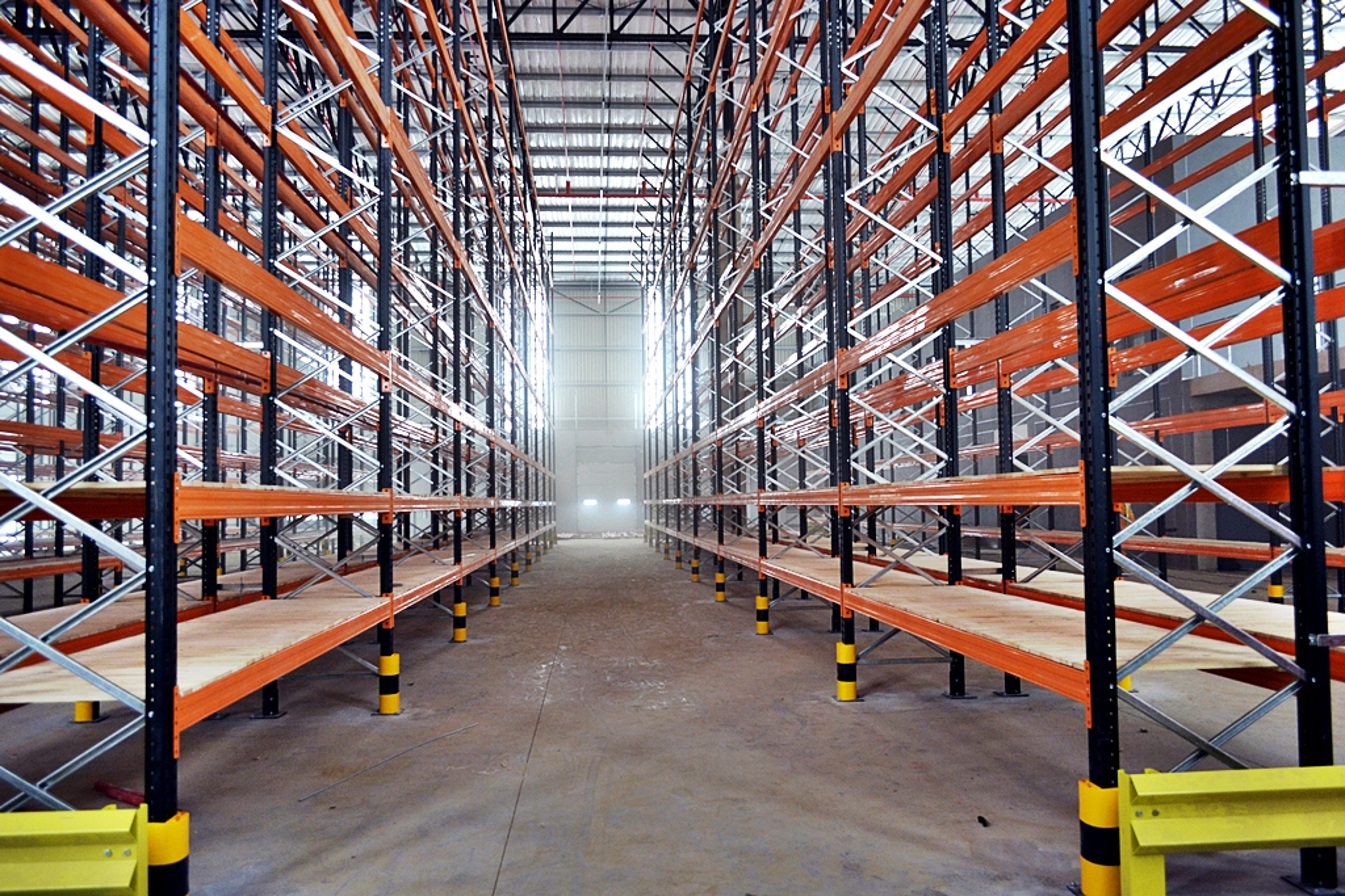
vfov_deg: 47.9
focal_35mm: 27
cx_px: 672
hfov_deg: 67.4
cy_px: 448
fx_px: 1009
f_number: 3.5
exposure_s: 1/40
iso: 800
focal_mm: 18
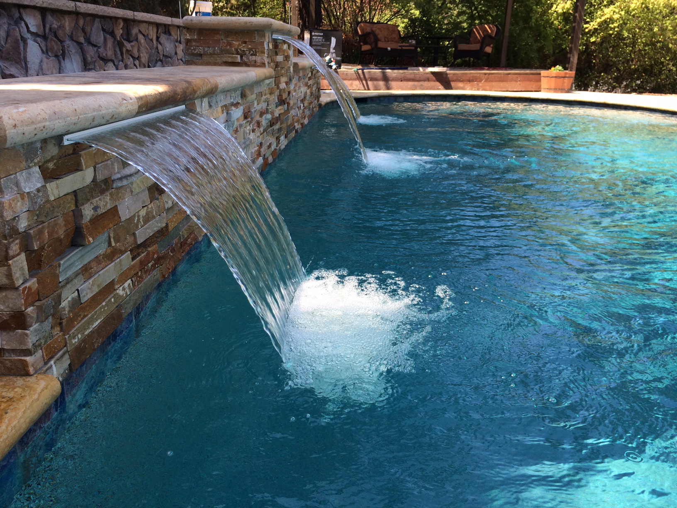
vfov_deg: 48.2
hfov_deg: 61.7
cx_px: 338
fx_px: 567
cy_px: 254
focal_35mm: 29
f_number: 2.2
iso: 32
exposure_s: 1/451
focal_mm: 4.15
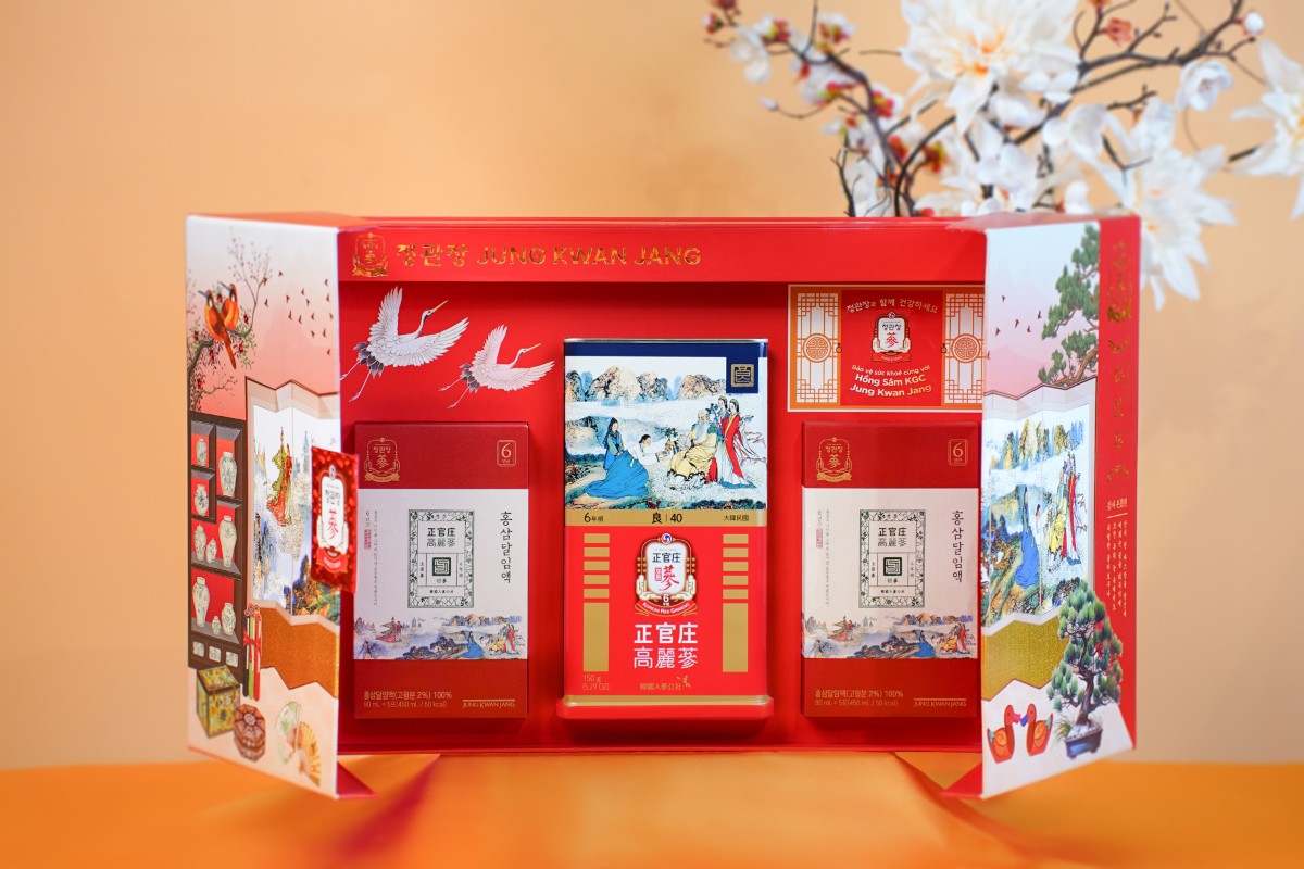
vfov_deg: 12.2
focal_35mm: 112
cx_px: 652
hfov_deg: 18.3
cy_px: 434
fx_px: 4057
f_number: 3.2
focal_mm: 75
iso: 200
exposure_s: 1/125
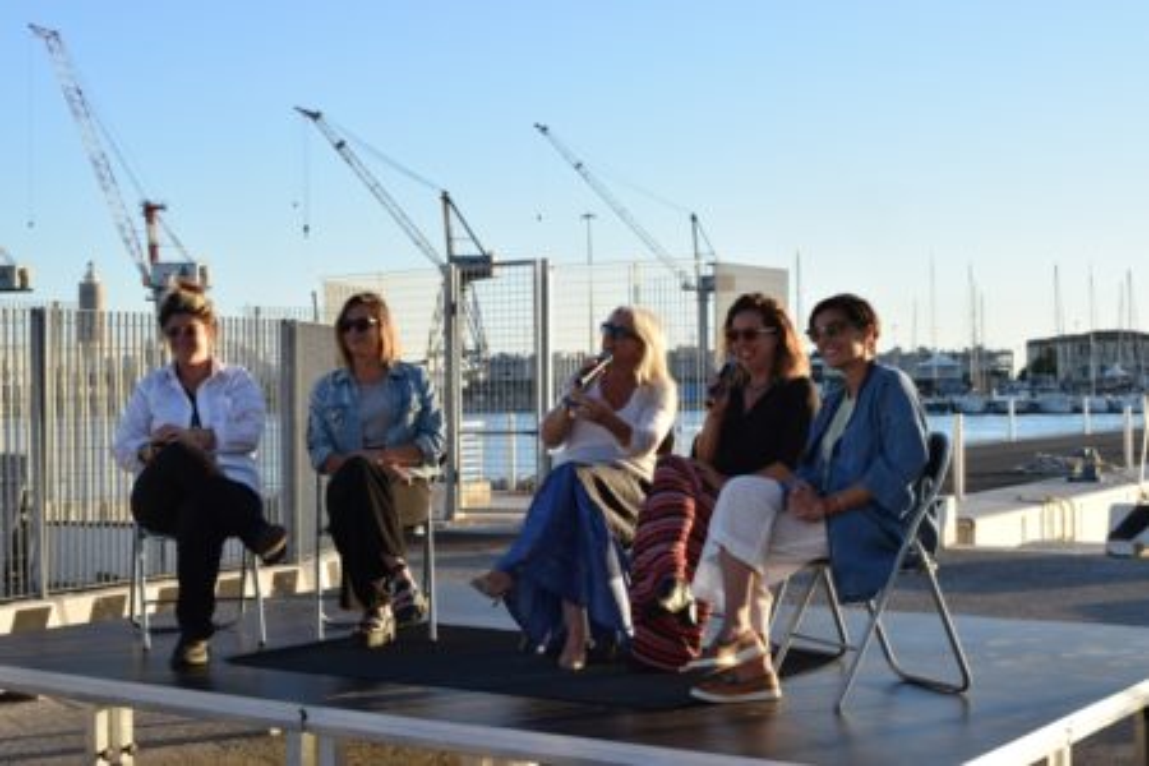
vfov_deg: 23.8
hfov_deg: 35.1
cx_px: 574
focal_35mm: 57
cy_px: 383
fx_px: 1819
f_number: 10
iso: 160
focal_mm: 38
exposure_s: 1/125
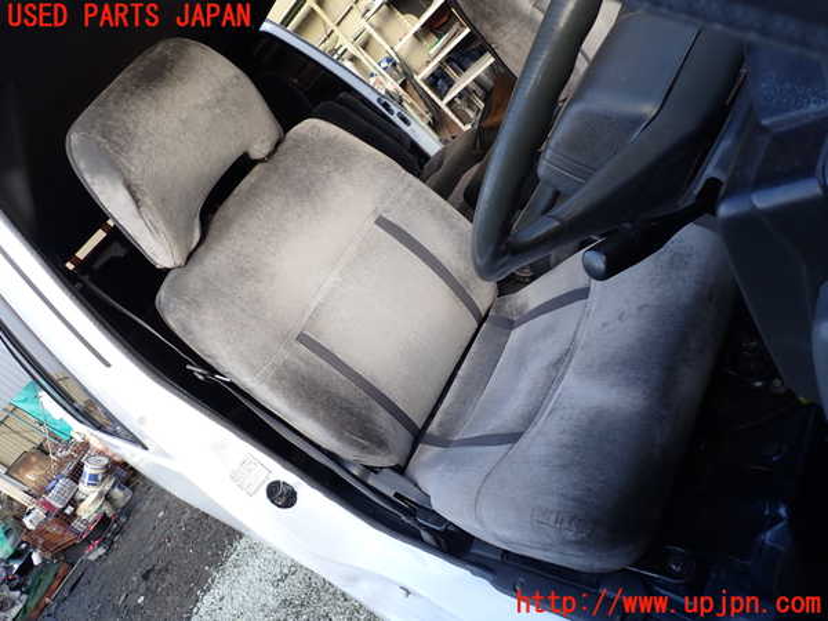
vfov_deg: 54.9
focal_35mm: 25
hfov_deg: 69.4
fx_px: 598
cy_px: 310
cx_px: 414
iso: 100
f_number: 2.8
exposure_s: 1/100
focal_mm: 4.5
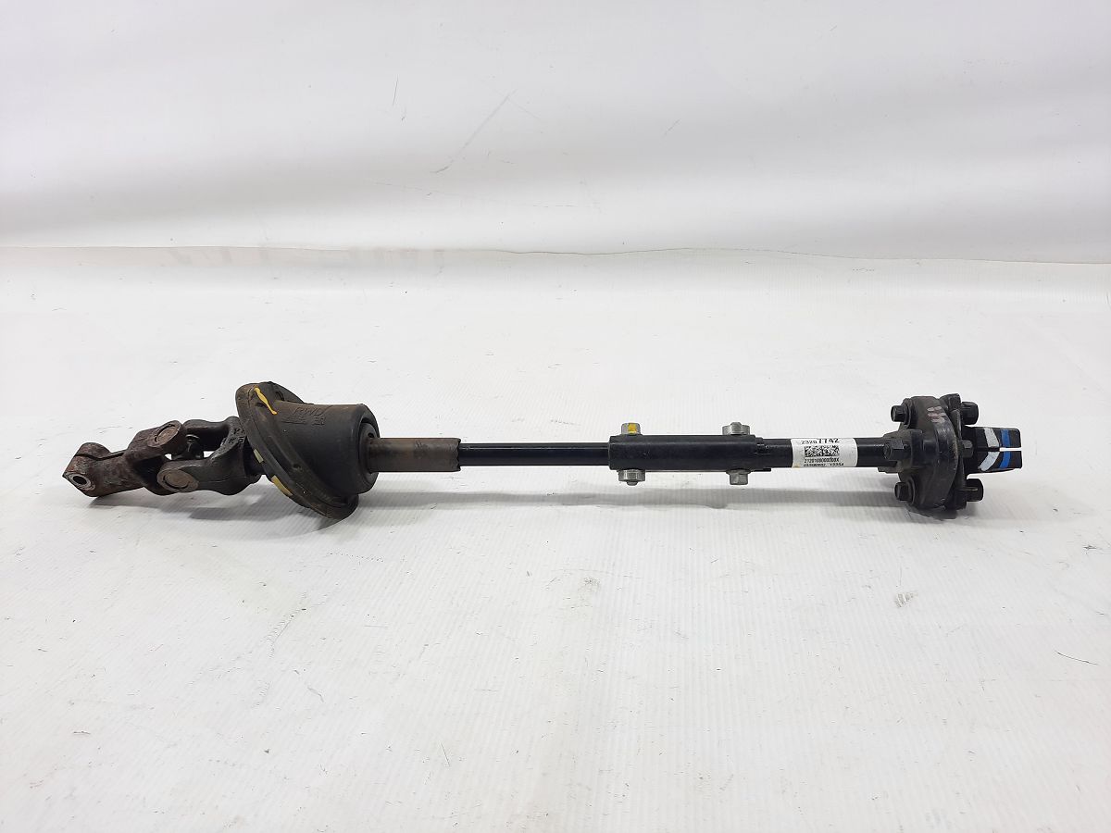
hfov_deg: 69.4
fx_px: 802
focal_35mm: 25
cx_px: 556
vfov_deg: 54.9
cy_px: 416
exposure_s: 1/50
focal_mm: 4.6
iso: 32
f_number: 2
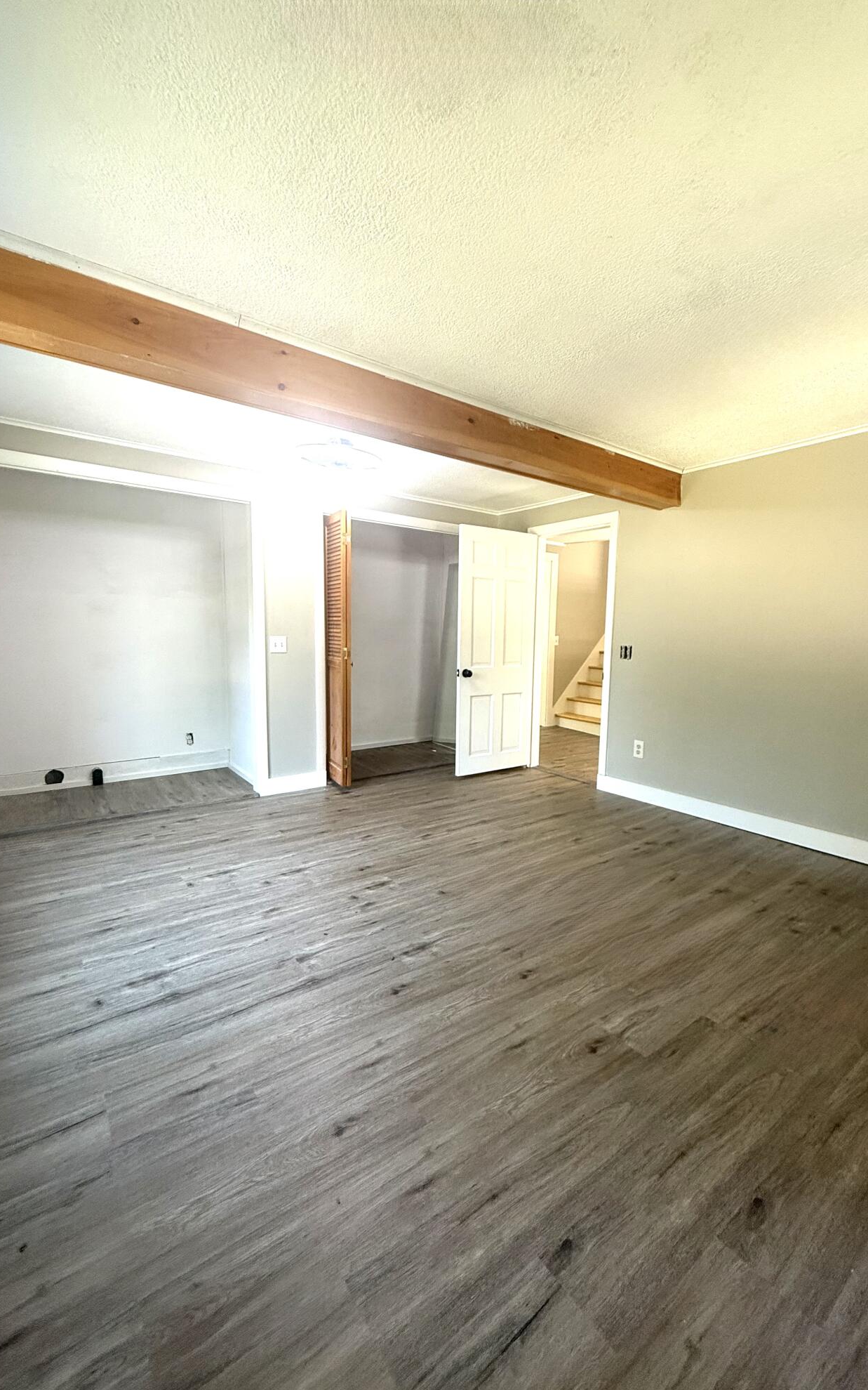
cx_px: 451
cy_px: 701
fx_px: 568
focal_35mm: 15
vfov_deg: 101.5
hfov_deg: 74.8
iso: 200
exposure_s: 1/99
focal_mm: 2.22
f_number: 2.2
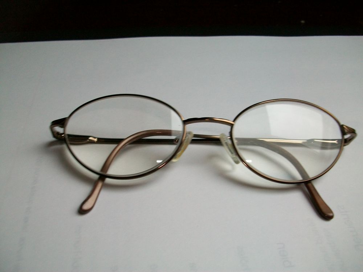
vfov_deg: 41.8
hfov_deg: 54.0
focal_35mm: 34
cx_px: 182
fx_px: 357
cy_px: 136
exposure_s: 1/60
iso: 120
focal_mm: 5.7
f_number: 2.8
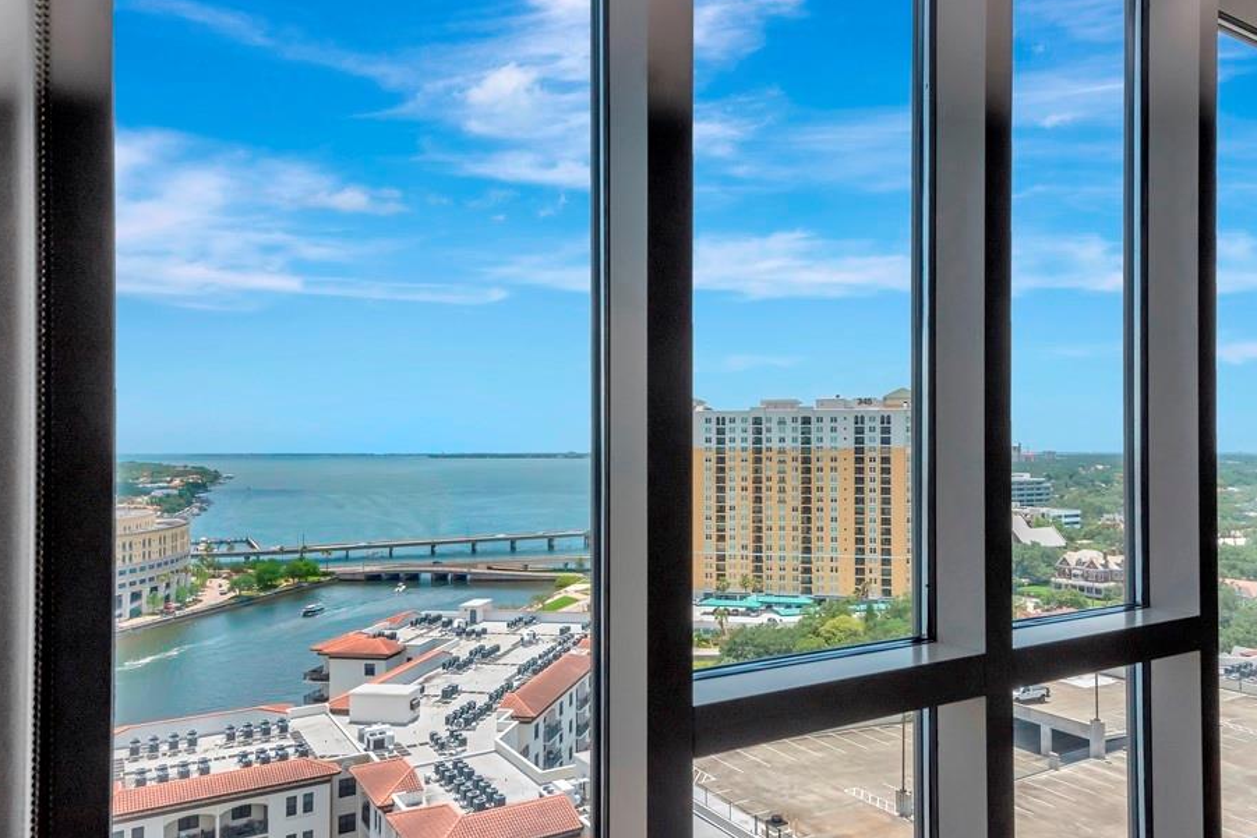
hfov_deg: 70.1
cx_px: 699
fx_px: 893
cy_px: 447
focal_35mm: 26
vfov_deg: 50.3
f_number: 10
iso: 1000
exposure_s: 1/1000
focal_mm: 15
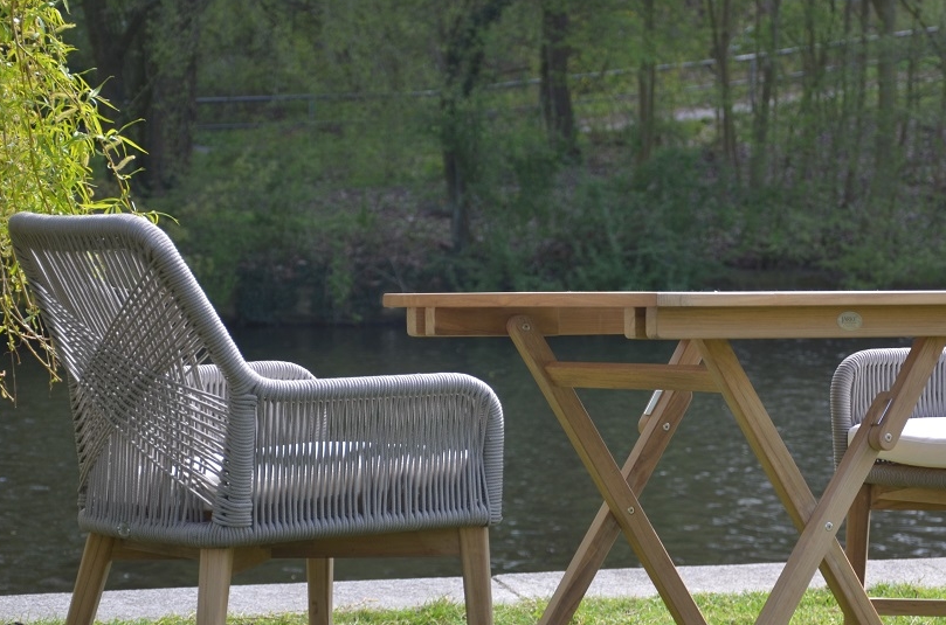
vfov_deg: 9.9
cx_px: 619
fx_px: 3617
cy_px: 397
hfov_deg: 14.9
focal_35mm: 138
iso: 200
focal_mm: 62
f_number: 5.3
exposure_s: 1/200
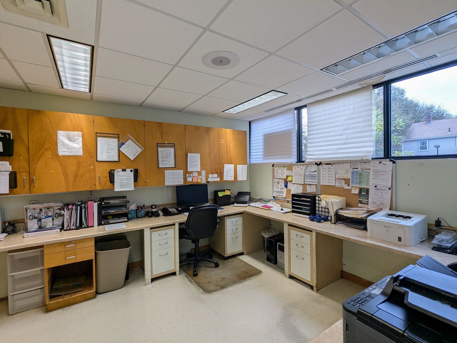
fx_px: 211
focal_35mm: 16
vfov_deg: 78.1
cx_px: 228
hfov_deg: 94.5
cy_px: 172
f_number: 2.2
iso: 81
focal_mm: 2.35
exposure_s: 1/60
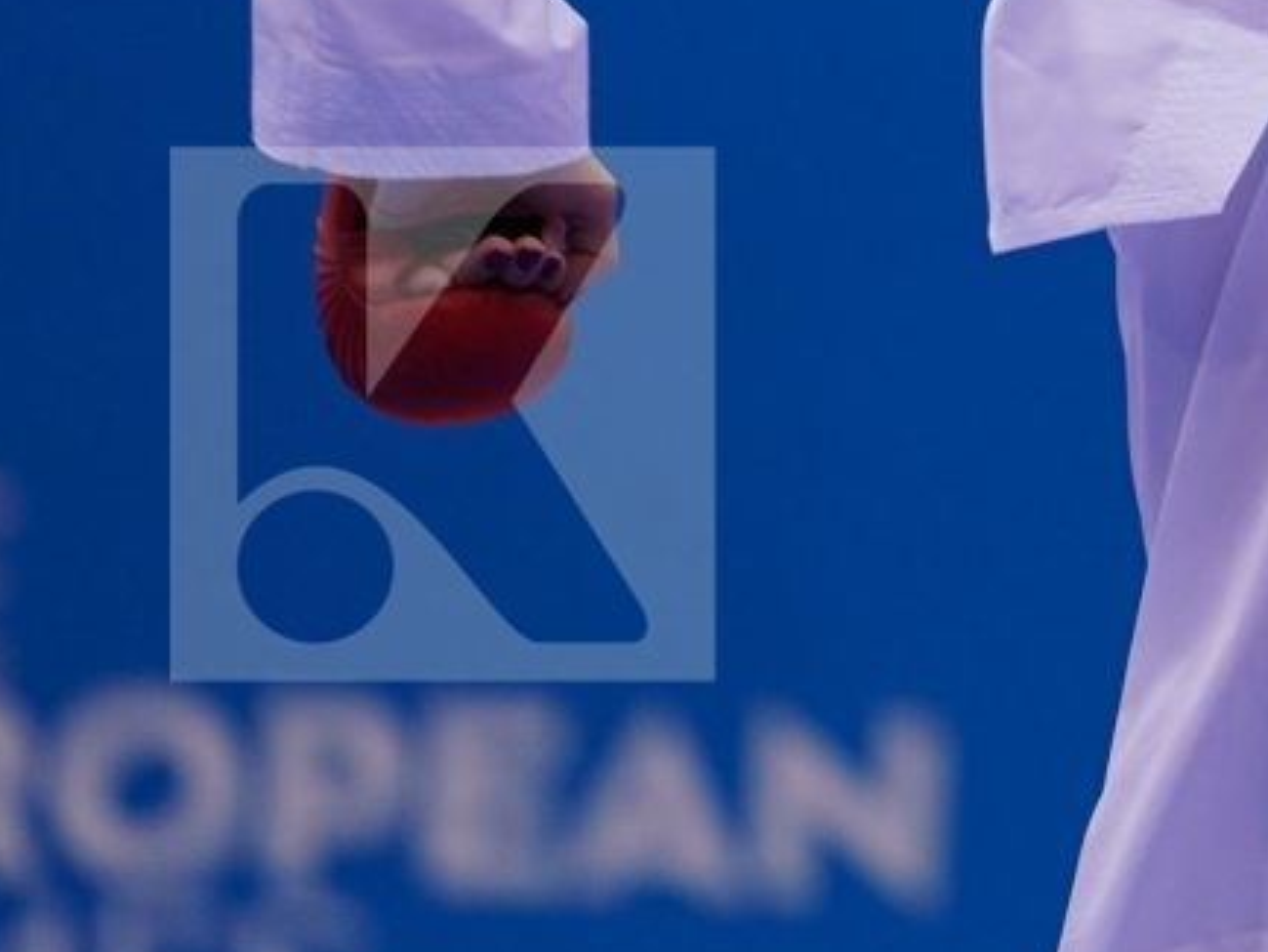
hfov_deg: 2.5
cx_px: 2428
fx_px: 29276
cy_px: -627
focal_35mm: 799
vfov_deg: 1.9
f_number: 2.8
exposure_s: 1/1000
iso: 1000
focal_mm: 200
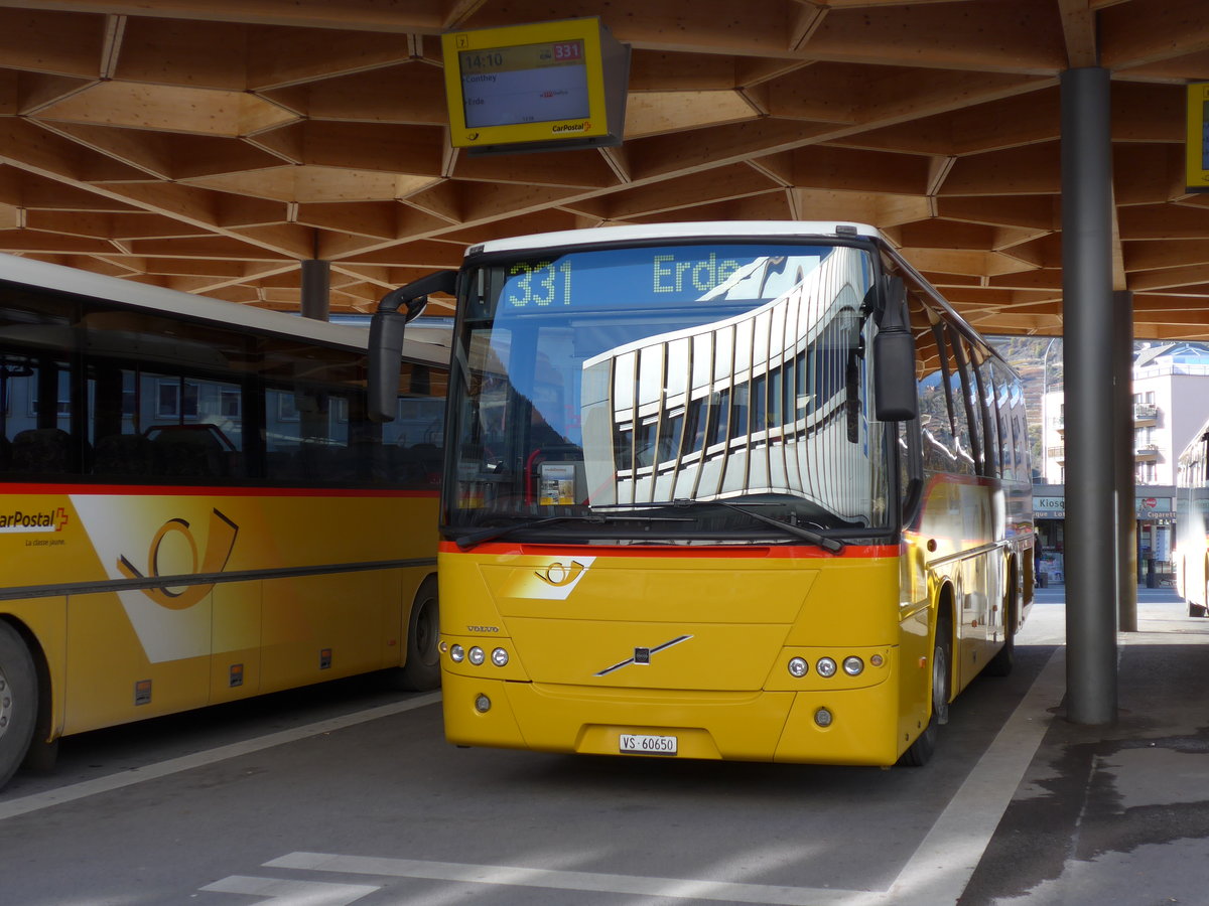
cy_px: 453
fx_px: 1607
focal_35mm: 46
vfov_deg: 31.5
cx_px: 604
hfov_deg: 41.2
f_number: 3
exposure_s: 1/400
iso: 80
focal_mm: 9.5
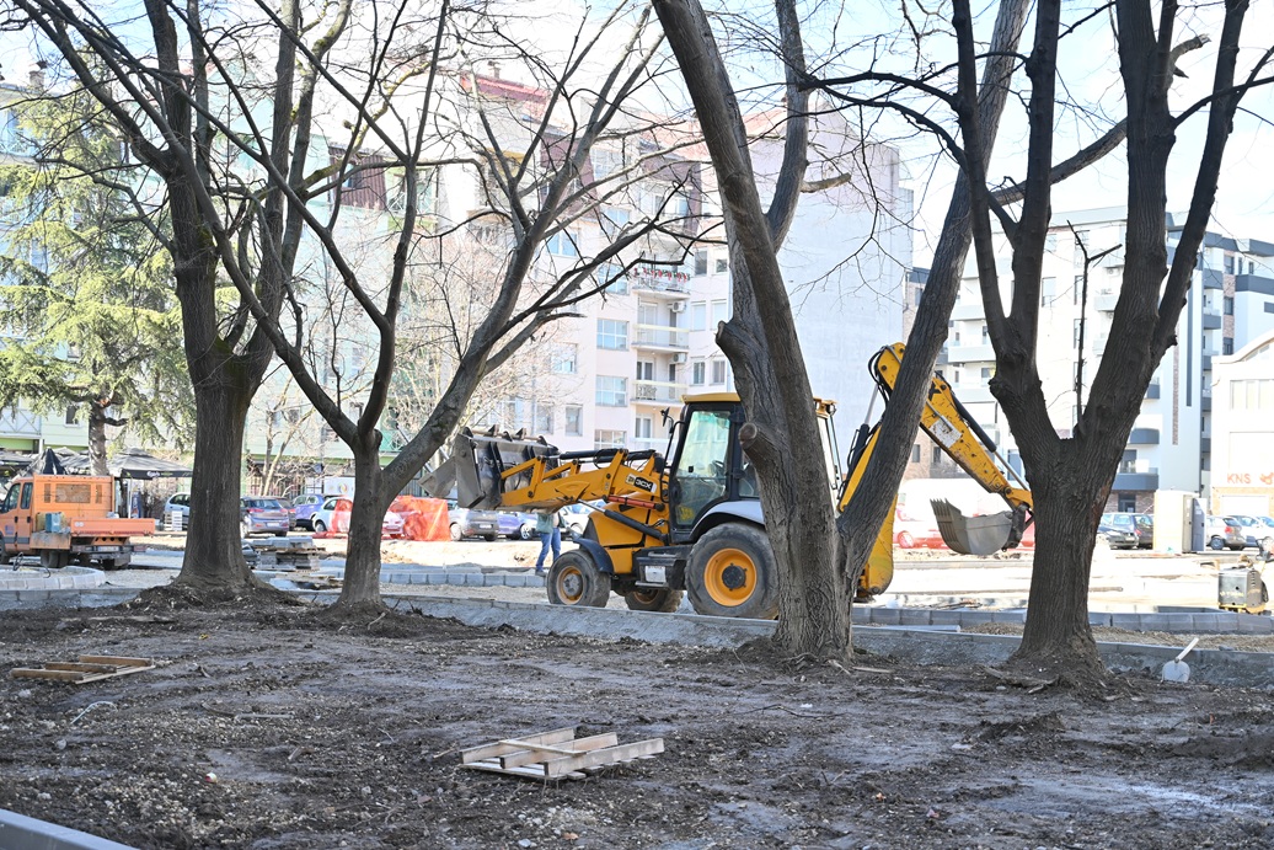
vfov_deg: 25.5
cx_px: 637
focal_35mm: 53
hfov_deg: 37.5
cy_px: 425
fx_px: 1876
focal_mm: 53
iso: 100
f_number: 4
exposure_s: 1/160
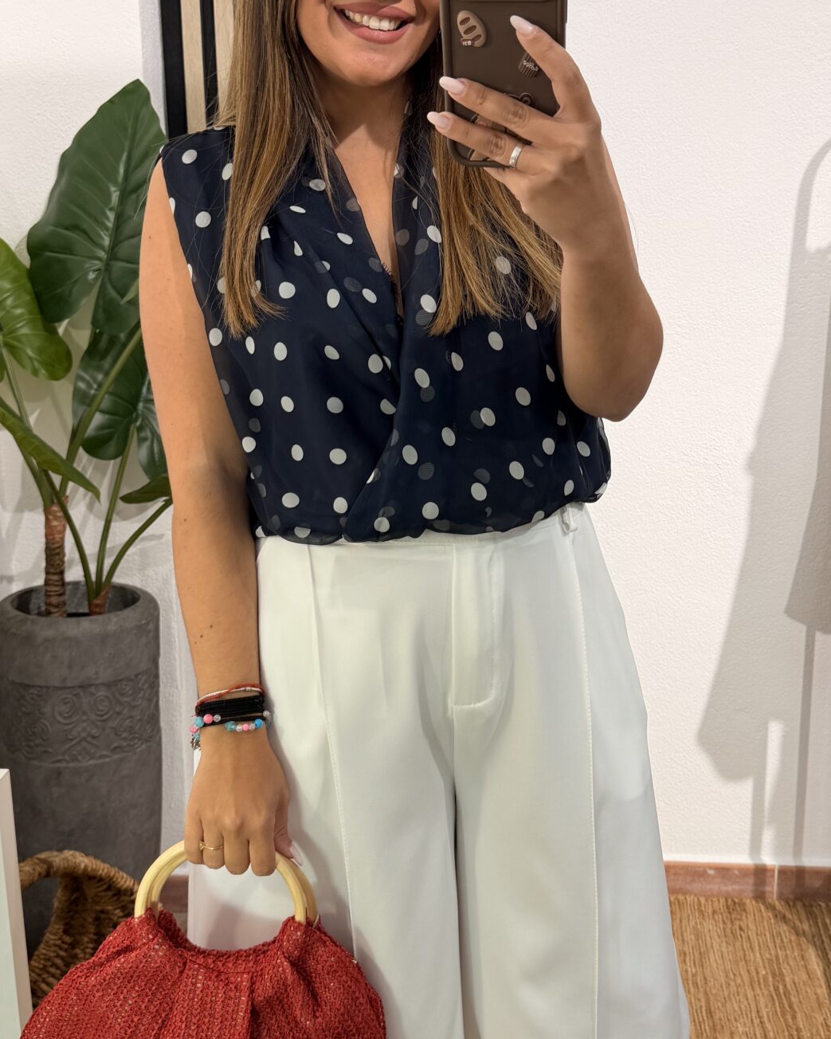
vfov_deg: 40.3
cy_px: 520
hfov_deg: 32.7
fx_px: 1414
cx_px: 491
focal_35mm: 46
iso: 64
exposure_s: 1/100
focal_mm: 6.76
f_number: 1.78
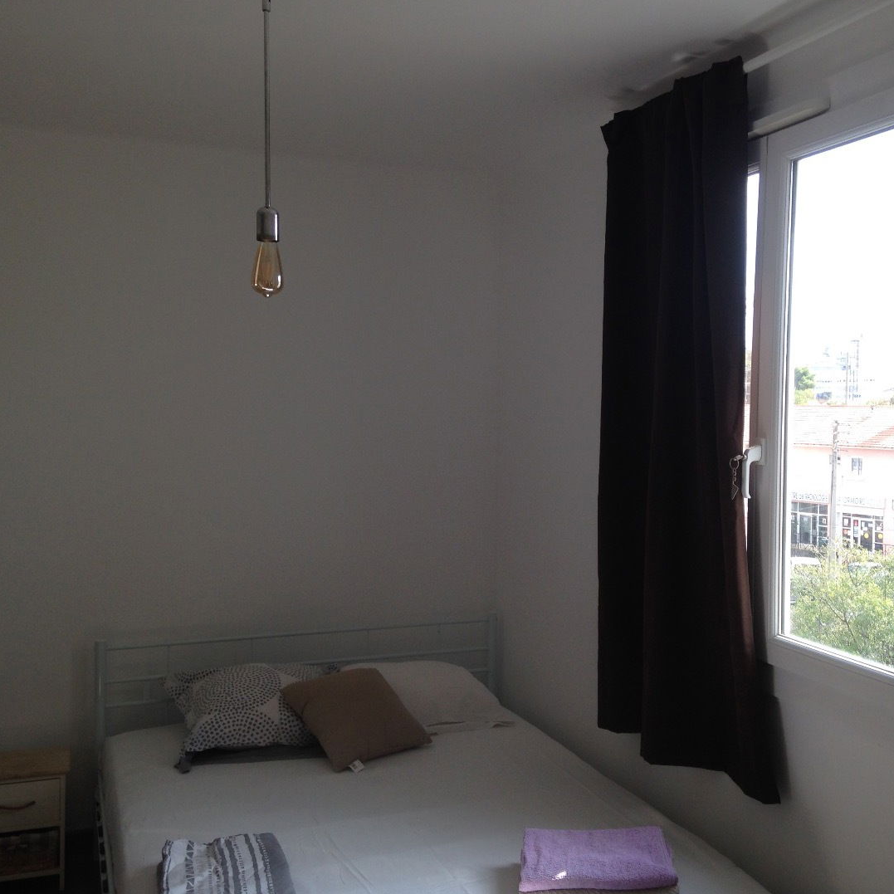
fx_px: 1140
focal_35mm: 39
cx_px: 516
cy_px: 447
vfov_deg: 42.8
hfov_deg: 42.7
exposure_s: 1/148
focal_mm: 4.12
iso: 50
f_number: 2.4
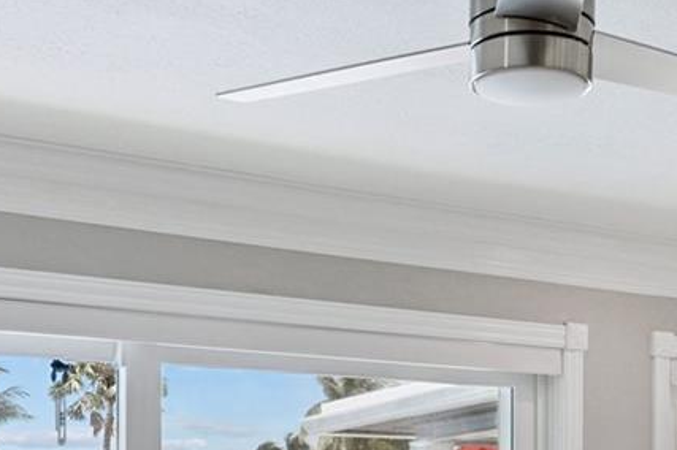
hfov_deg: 27.8
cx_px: 487
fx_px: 1353
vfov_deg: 17.6
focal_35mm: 72
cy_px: 593
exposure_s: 1/250
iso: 250
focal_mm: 15
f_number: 7.1
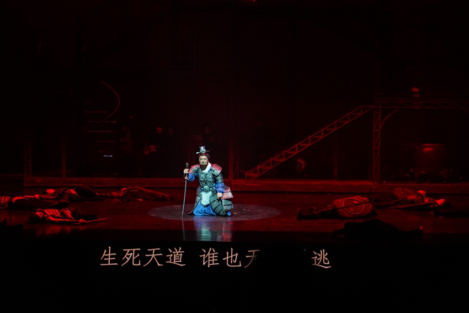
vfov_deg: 13.0
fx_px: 1368
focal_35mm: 105
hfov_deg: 19.5
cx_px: 234
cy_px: 156
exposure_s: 1/250
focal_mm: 105
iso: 8000
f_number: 4
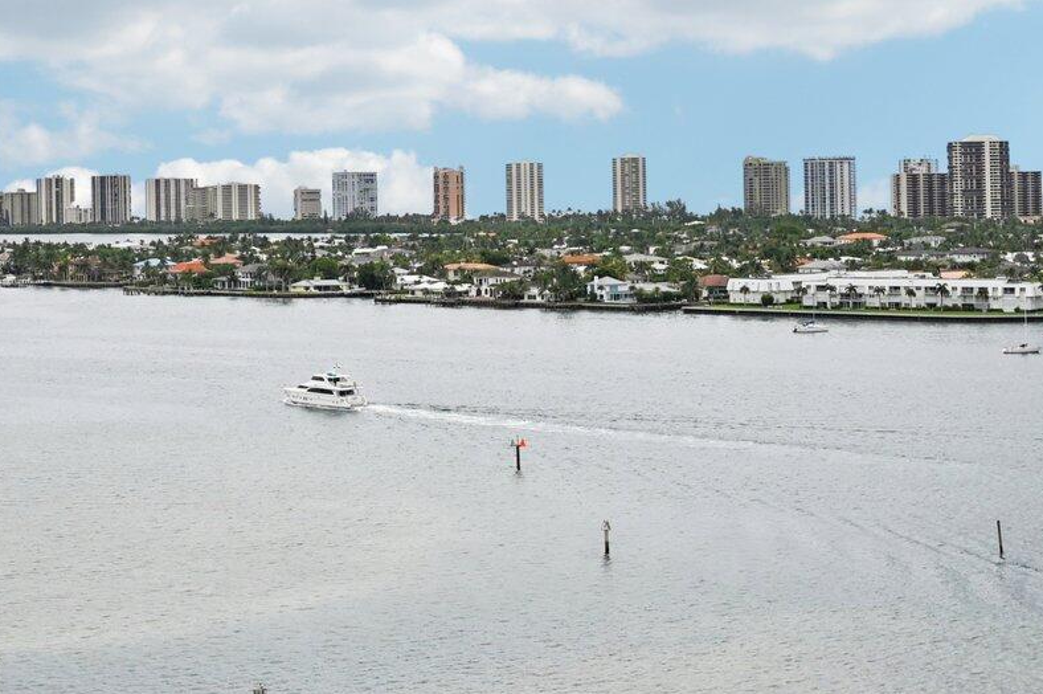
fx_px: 2258
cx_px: 205
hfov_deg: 25.6
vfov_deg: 17.3
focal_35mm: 78
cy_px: 159
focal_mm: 30
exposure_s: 1/3200
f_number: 8
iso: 400
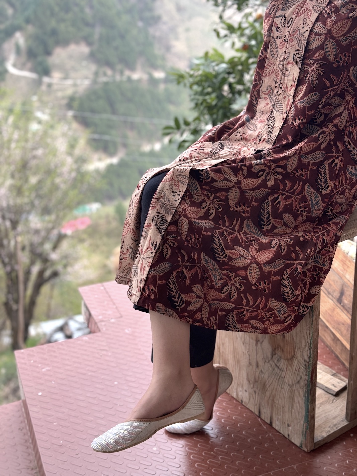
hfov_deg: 30.3
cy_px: 238
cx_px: 178
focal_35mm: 48
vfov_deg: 39.7
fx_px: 660
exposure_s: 1/417
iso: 64
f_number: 1.78
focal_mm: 6.76
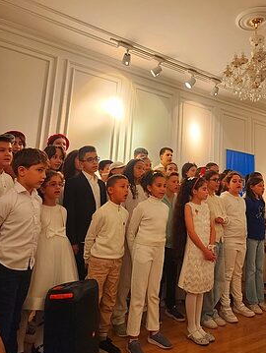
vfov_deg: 61.1
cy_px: 142
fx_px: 297
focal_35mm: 29
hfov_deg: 48.1
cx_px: 158
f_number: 1.8
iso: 125
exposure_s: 1/100
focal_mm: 6.4
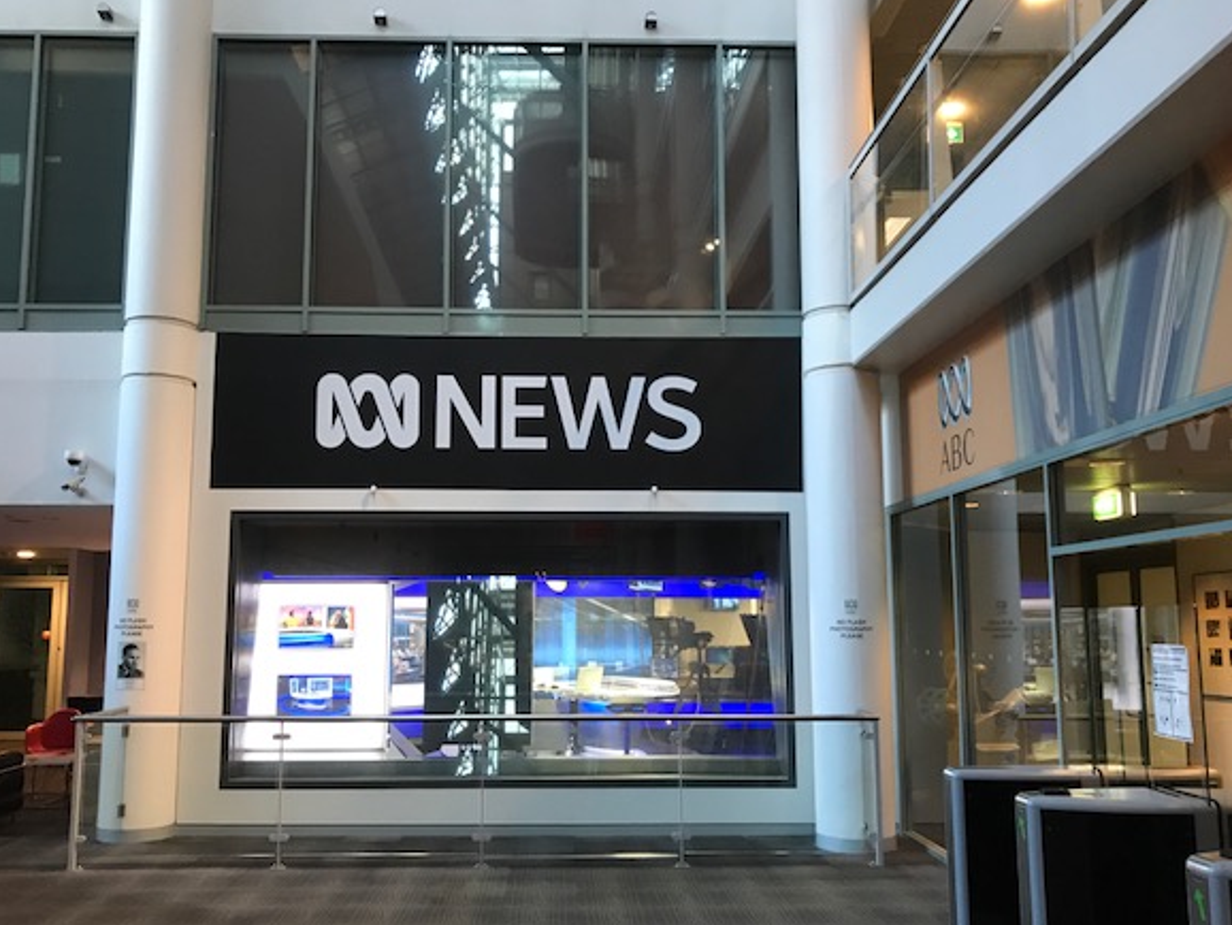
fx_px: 1104
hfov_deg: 58.3
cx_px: 571
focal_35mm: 31
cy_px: 494
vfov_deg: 45.4
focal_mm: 3.99
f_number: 1.8
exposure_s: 1/17
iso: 64
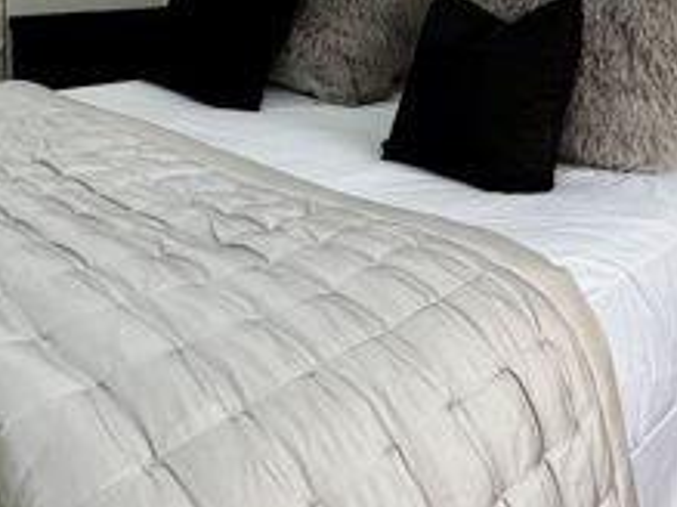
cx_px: 444
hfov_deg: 41.6
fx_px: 880
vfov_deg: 30.2
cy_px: 15
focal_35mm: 45
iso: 100
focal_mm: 2.22
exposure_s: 1/99
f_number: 2.2
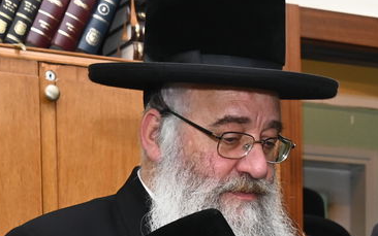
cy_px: 476
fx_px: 1525
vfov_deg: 8.4
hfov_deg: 13.8
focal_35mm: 148
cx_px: 427
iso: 1250
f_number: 6.3
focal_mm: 38
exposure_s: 1/200
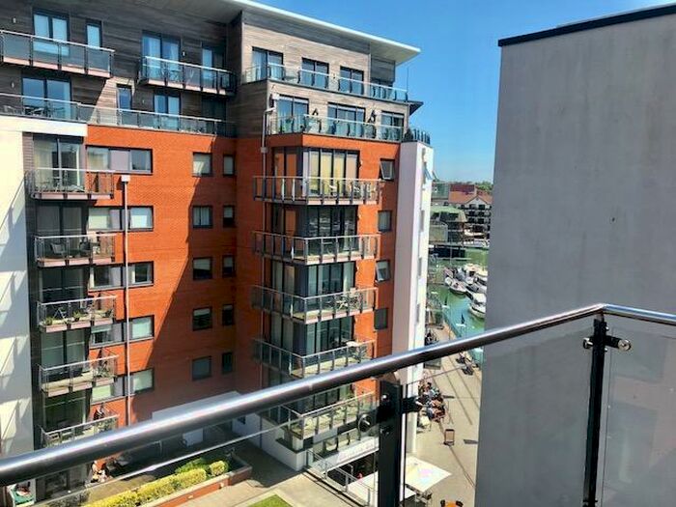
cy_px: 254
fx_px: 547
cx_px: 338
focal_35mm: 28
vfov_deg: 49.7
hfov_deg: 63.4
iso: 20
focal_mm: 3.99
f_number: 1.8
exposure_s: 1/1597
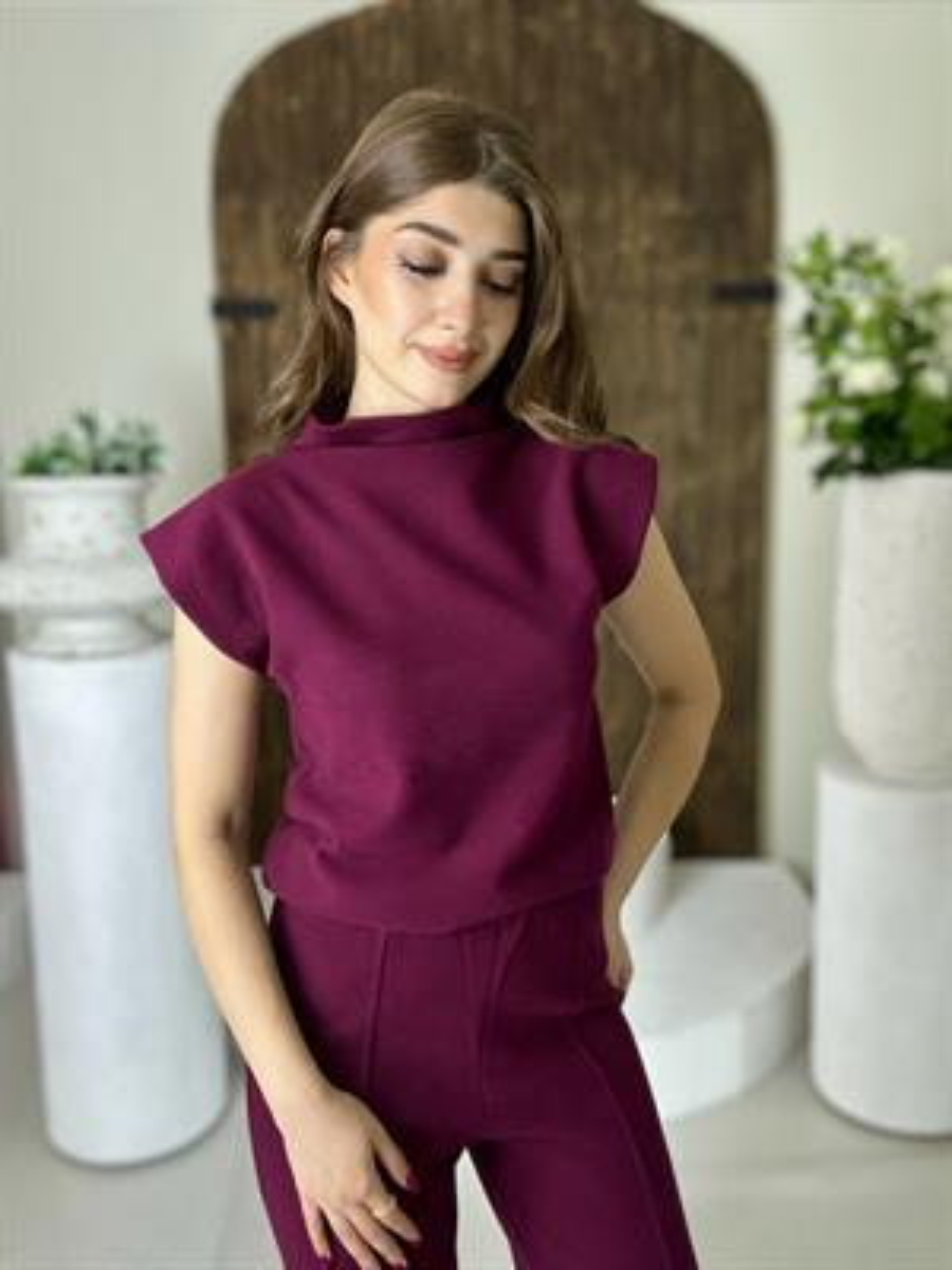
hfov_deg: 46.8
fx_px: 1100
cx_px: 476
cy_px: 635
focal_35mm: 30
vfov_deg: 60.0
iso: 25
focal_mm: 2.69
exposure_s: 1/121
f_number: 1.9
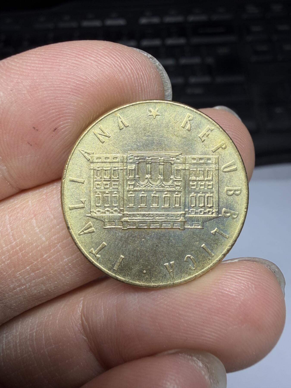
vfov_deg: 67.3
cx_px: 146
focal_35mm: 26
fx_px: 291
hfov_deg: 53.1
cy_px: 194
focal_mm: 2.22
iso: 50
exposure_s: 1/121
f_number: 2.2
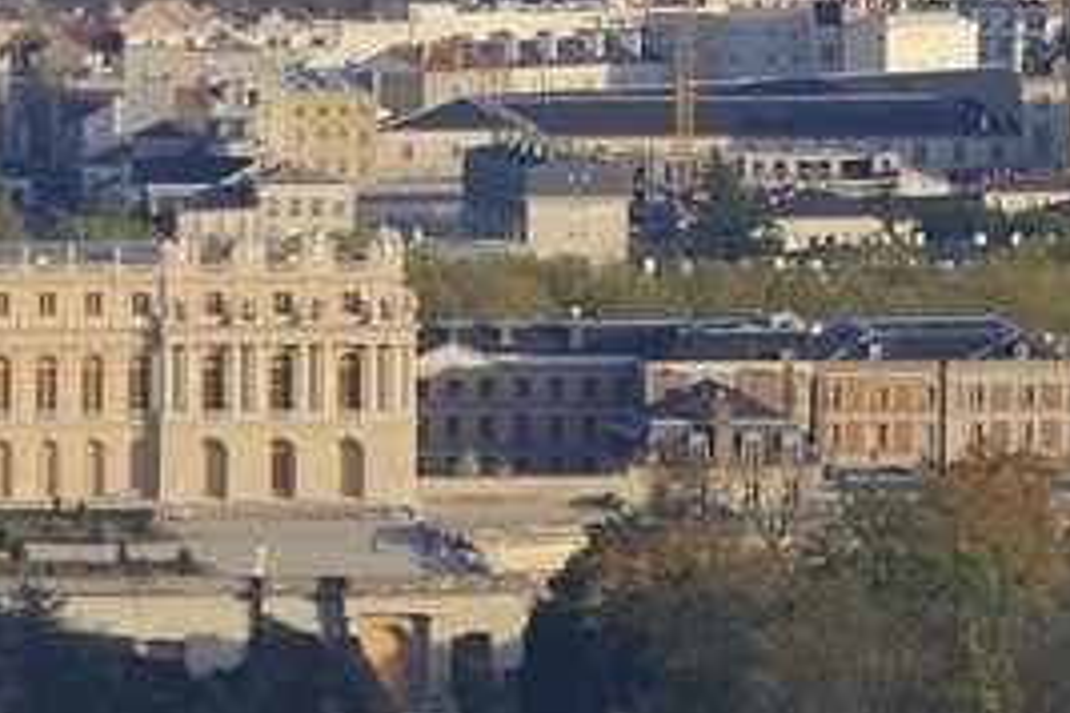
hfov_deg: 1.7
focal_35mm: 1197
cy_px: 1598
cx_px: -2028
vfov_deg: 1.1
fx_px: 35575
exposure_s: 1/1000
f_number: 5.6
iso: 400
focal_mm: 200
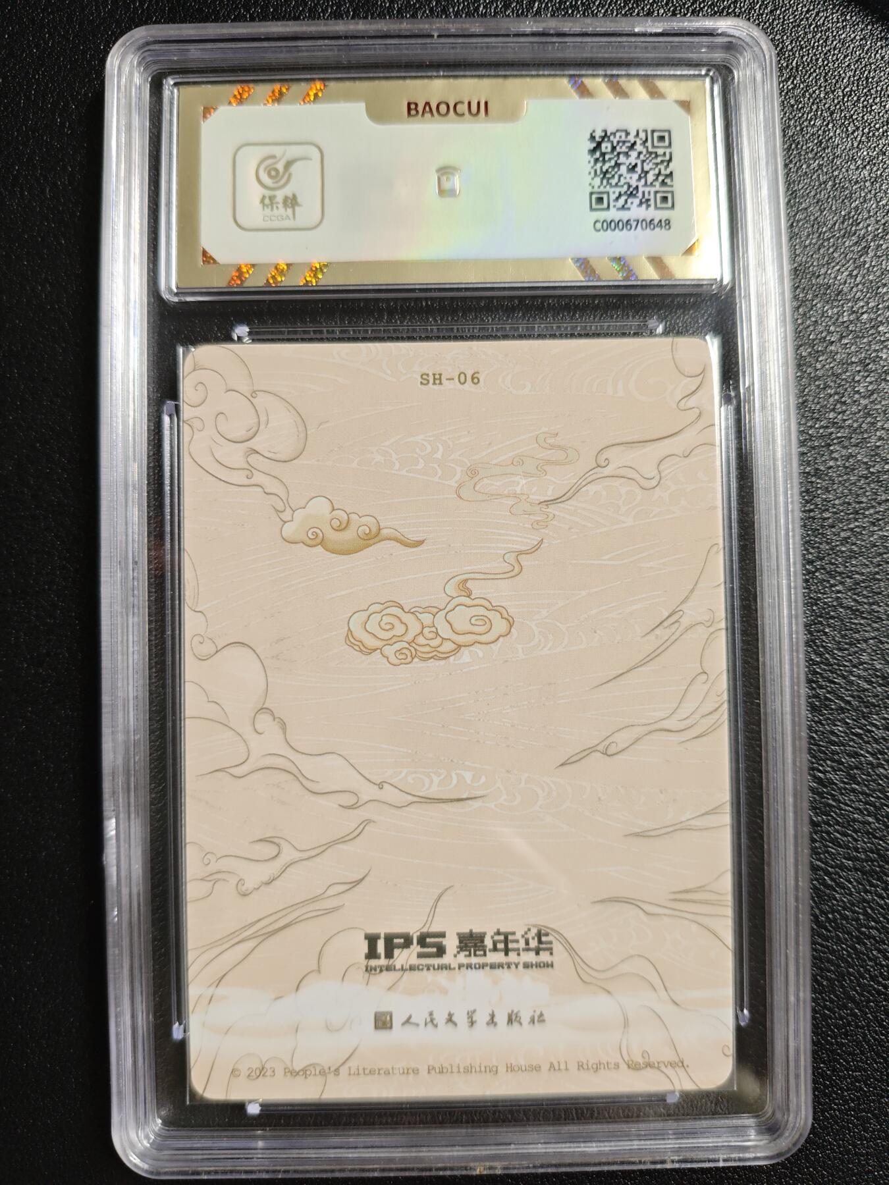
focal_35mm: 26
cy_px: 592
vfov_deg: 67.3
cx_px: 444
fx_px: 890
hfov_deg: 53.1
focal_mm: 4.94
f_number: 1.5
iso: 320
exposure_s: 1/100
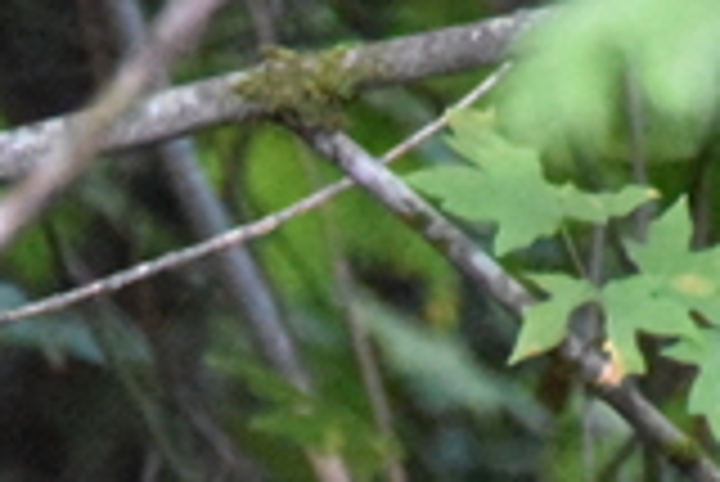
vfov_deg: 0.6
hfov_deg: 0.9
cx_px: -108
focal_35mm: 2396
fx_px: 47962
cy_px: 1135
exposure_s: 1/640
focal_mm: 300
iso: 12800
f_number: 5.6
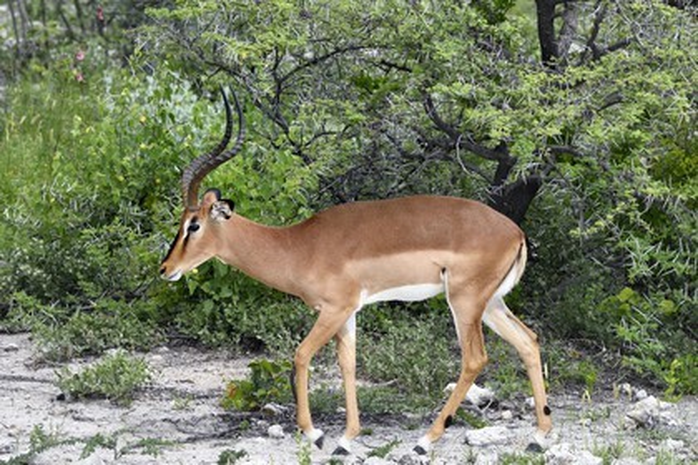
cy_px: 232
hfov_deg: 7.4
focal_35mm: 280
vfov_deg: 4.9
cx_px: 349
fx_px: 5428
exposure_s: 1/400
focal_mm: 280
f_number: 10
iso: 400
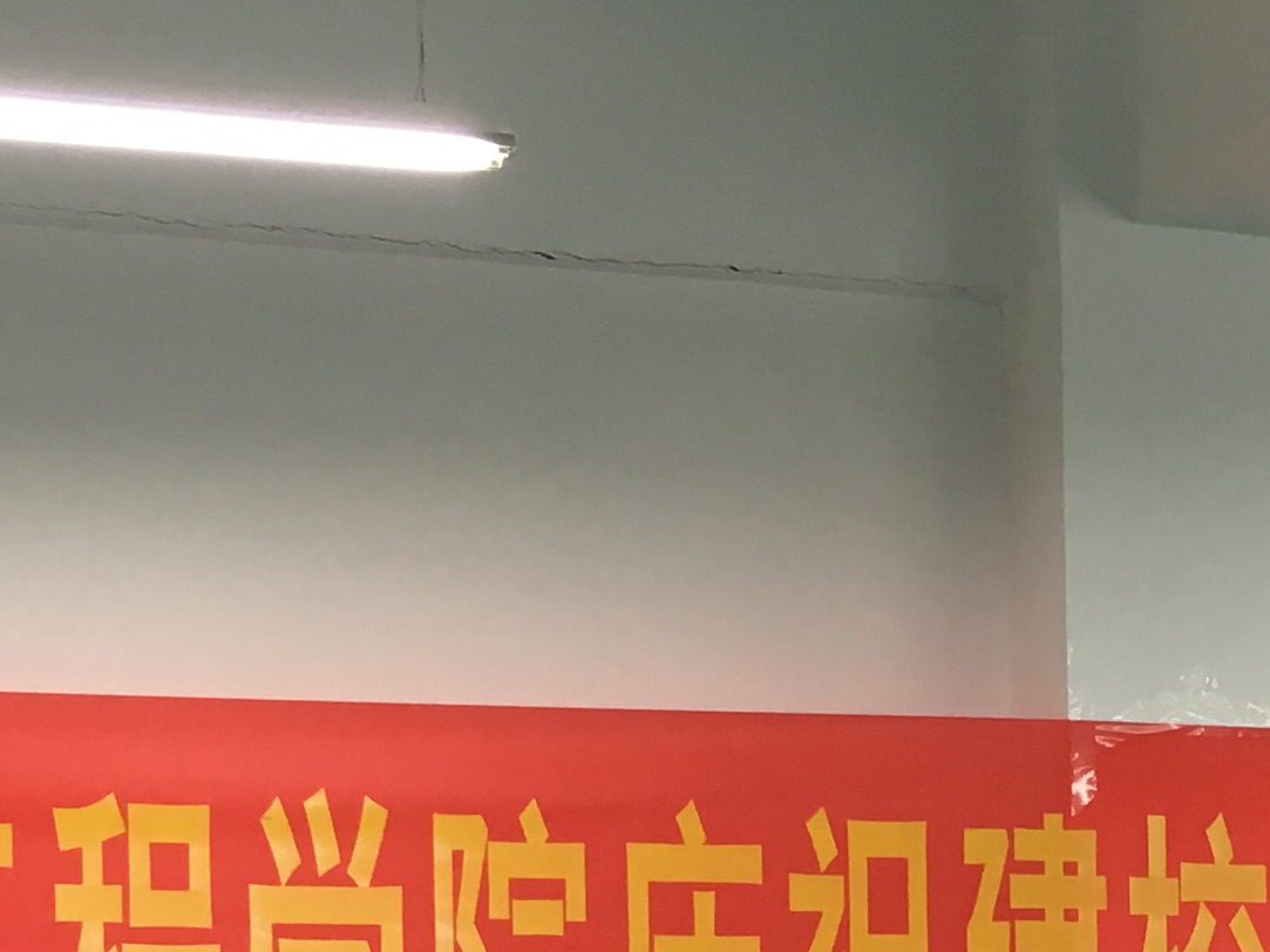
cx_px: 1183
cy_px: 1317
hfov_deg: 17.9
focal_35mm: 108
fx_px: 3962
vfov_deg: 13.1
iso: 40
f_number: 2.2
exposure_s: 1/33
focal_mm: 4.15
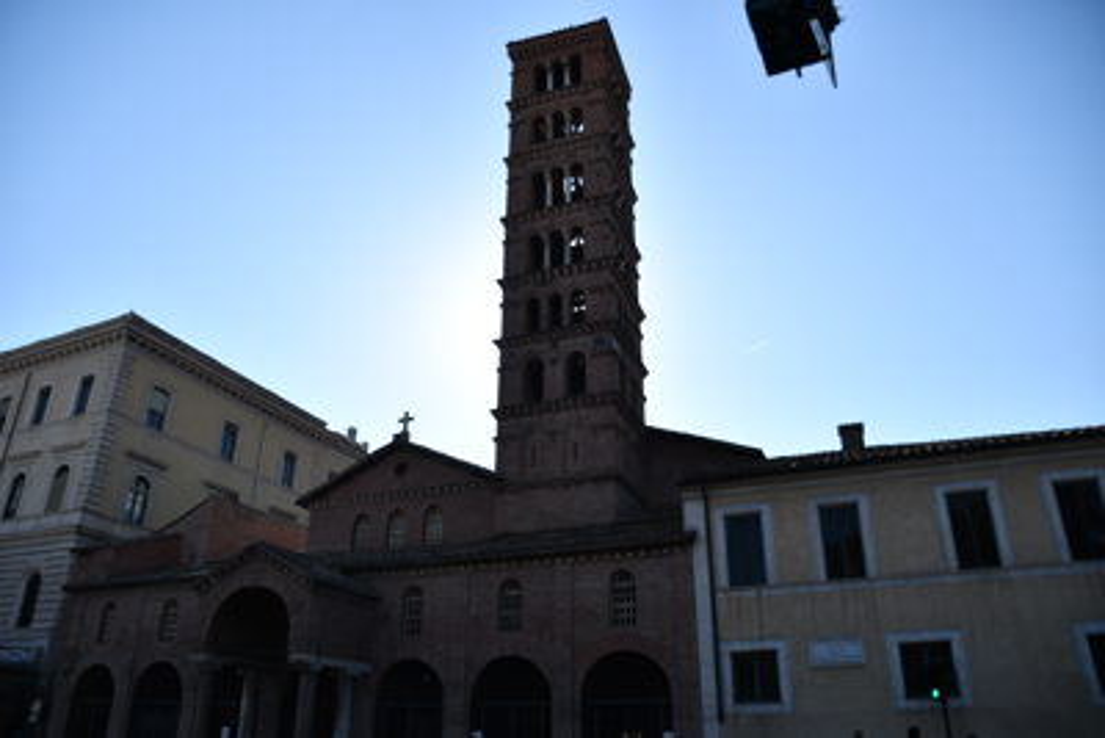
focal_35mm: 24
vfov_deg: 53.2
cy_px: 369
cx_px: 552
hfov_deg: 73.7
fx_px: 737
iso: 100
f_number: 3.5
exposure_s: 1/1600
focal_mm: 16
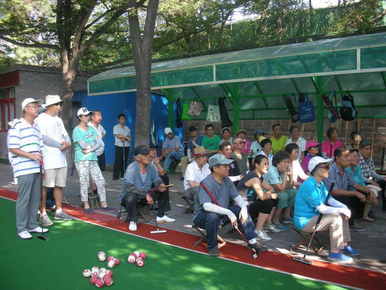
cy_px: 145
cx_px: 193
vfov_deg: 40.7
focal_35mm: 35
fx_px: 390
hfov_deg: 52.6
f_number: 2.8
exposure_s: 1/100
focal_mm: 5.8
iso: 50
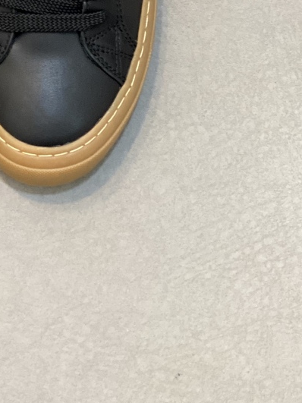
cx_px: -97
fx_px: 1641
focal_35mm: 141
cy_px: -55
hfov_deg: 10.3
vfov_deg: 13.7
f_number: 2
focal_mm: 6
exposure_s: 1/100
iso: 200
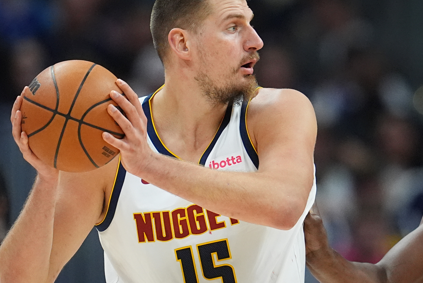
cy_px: 109
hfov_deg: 2.2
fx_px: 11125
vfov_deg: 1.5
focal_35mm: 946
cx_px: 297
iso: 5000
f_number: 3.2
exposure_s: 1/2000
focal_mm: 400
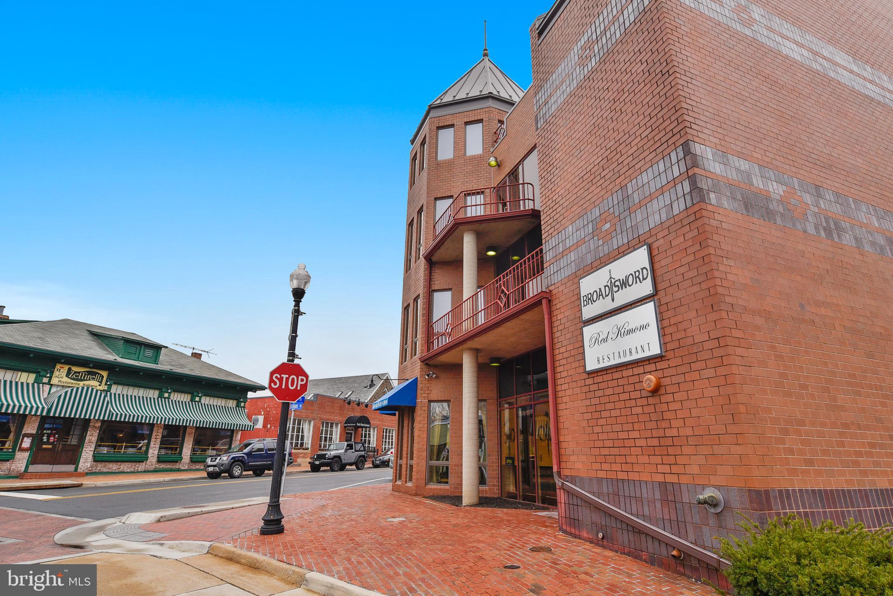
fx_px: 447
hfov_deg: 90.0
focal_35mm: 18
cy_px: 298
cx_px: 446
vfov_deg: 67.4
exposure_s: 1/250
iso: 200
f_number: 8
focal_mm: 18
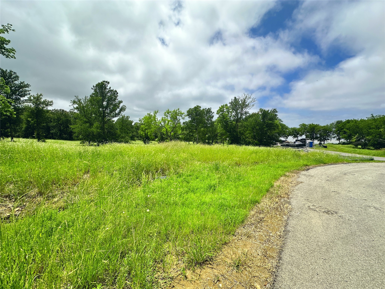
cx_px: 192
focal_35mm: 14
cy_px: 144
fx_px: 156
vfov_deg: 85.7
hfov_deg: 102.1
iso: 50
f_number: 2.2
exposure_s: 1/2564
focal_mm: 2.22
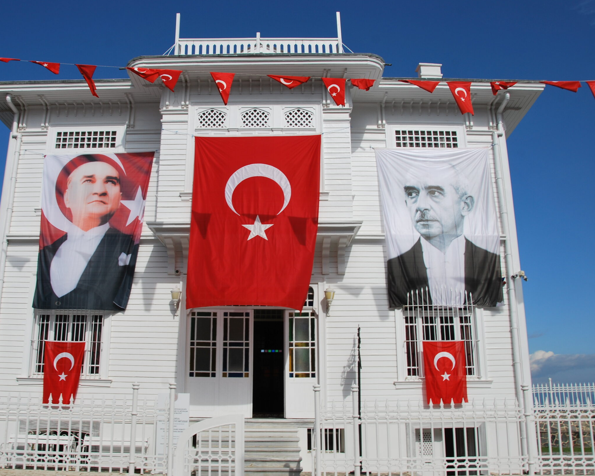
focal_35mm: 32
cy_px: 250
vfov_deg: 45.8
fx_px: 564
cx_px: 266
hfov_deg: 55.5
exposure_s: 1/250
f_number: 10
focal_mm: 18
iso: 100
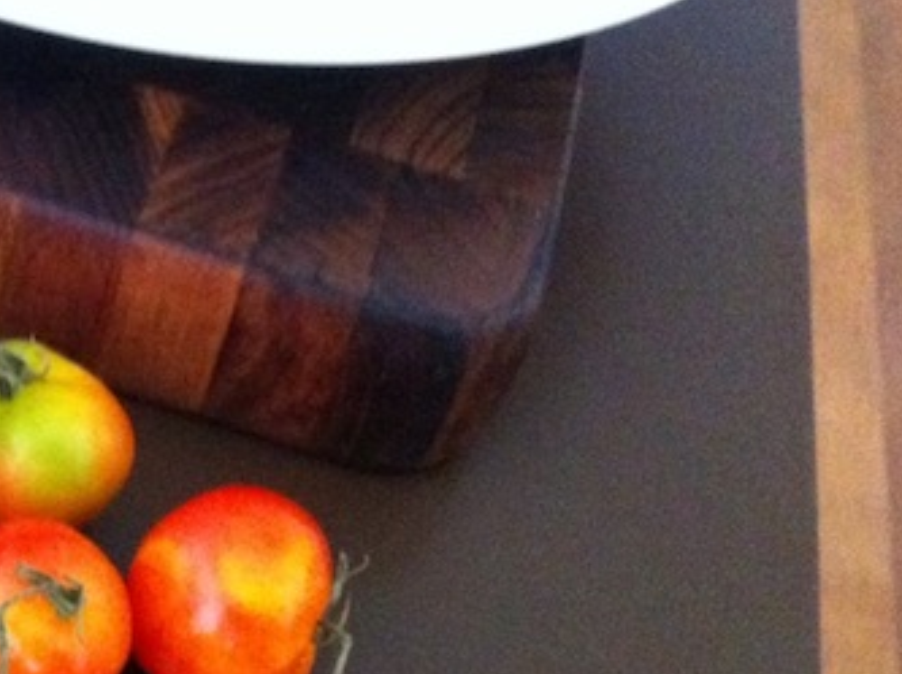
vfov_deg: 17.5
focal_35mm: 84
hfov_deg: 21.7
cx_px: -160
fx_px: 2186
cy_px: 317
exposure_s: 1/15
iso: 1000
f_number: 2.8
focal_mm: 3.85
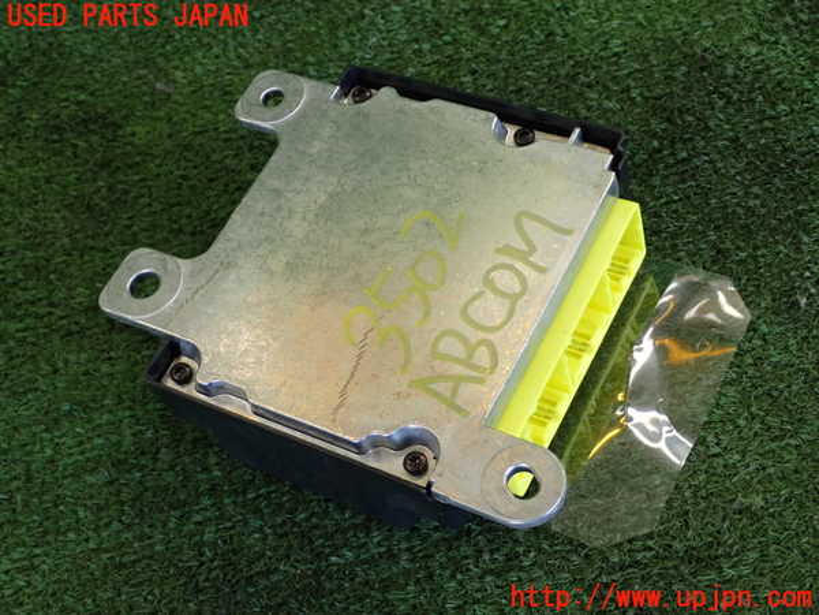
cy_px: 308
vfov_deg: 25.2
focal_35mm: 58
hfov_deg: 33.2
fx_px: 1372
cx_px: 410
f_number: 3.5
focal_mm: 10.35
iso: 500
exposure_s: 1/125
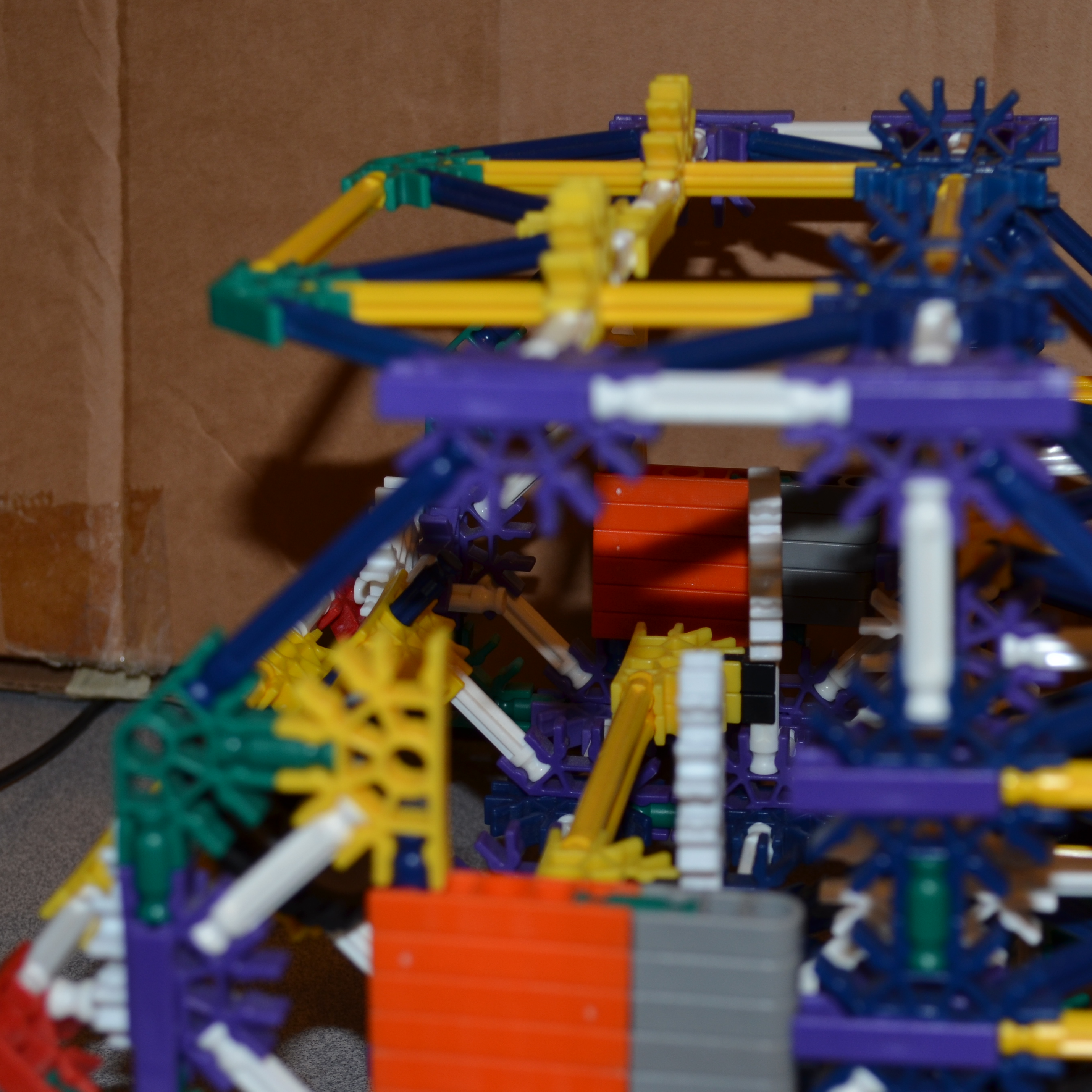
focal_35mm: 77
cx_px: 598
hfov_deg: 22.5
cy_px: 618
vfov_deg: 22.5
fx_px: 2739
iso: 200
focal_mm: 35
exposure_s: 1/30
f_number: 5.6
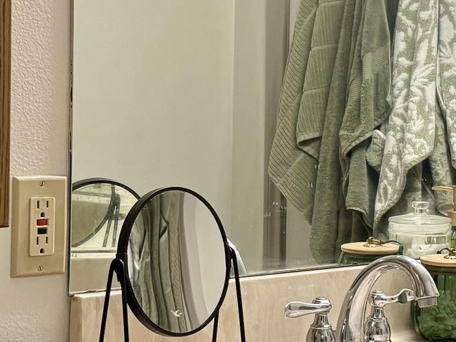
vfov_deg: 14.2
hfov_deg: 18.9
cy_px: 148
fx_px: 1370
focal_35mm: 104
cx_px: 251
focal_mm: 5.96
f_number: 1.6
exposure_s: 1/60
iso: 125
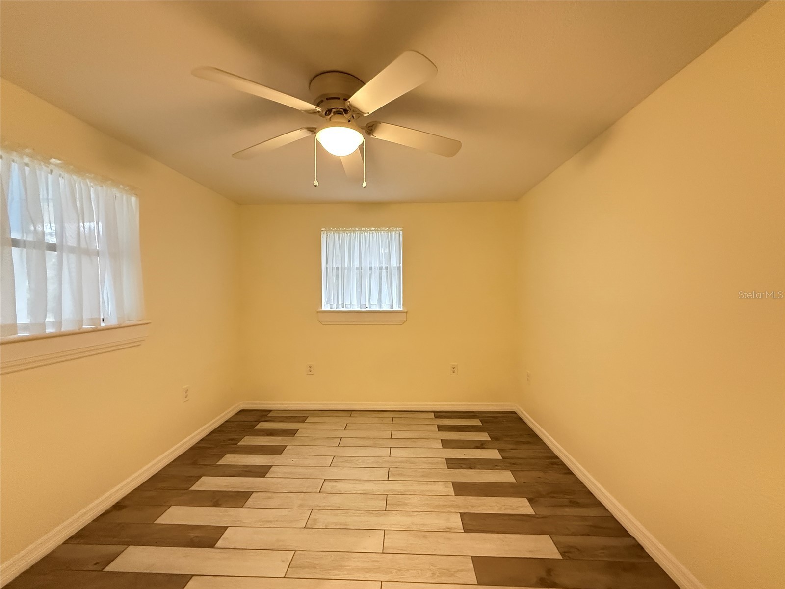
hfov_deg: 102.1
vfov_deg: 85.7
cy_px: 294
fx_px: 317
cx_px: 392
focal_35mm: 14
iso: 800
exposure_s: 1/60
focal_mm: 2.22
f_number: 2.2
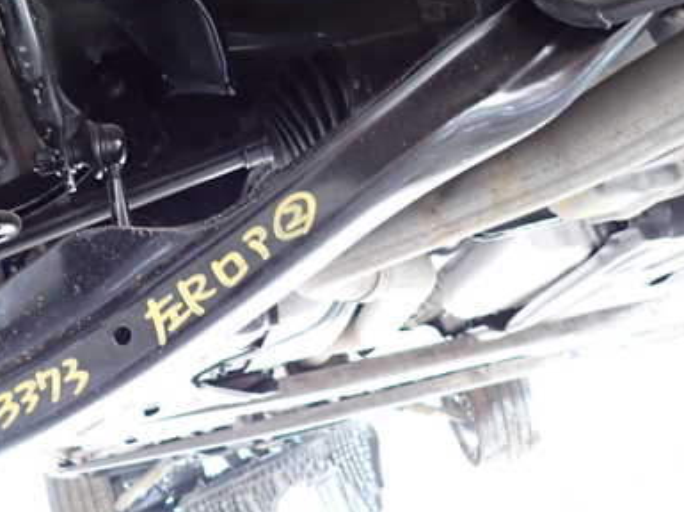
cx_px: 183
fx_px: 770
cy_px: 204
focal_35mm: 39
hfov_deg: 46.4
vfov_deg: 36.6
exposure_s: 1/30
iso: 320
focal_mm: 4.5
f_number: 2
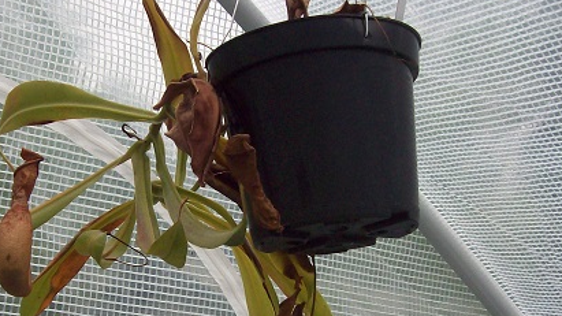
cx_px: 183
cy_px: 224
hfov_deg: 30.8
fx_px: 1013
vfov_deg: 17.6
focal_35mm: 68
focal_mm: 6
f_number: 4.8
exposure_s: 1/373
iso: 80
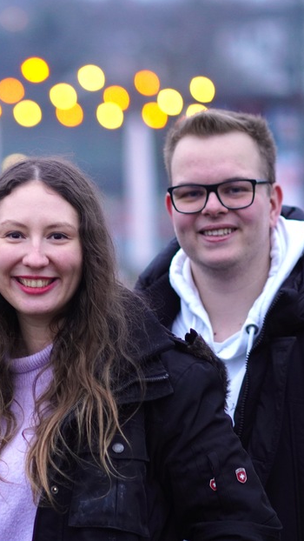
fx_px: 2891
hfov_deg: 6.0
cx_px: -35
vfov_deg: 10.7
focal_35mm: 202
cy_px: 269
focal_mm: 85
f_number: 1.8
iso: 800
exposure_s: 1/160
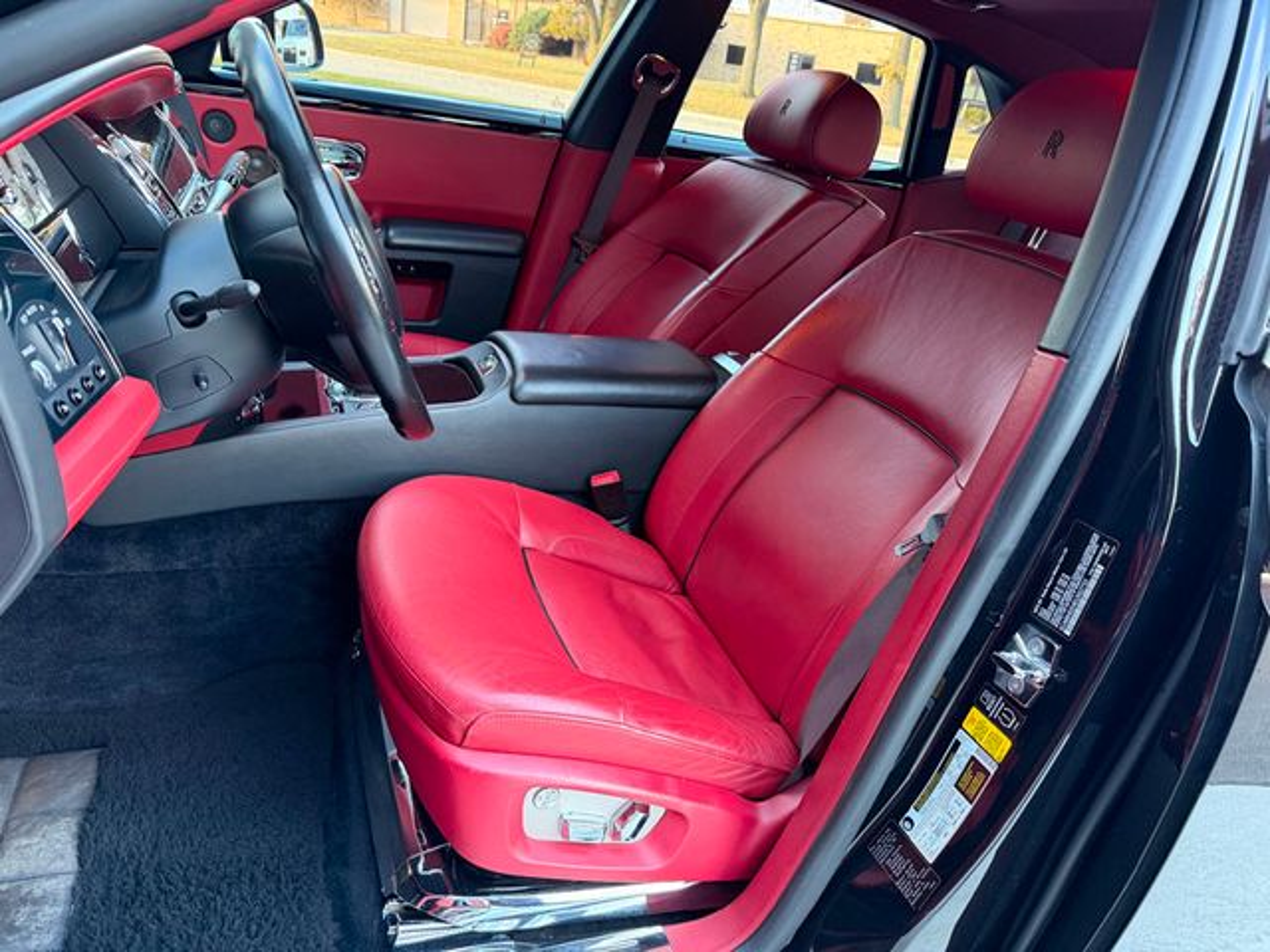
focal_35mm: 24
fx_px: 881
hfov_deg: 71.6
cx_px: 635
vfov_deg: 56.8
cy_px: 476
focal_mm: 6.76
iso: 400
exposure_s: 1/60
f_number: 1.78
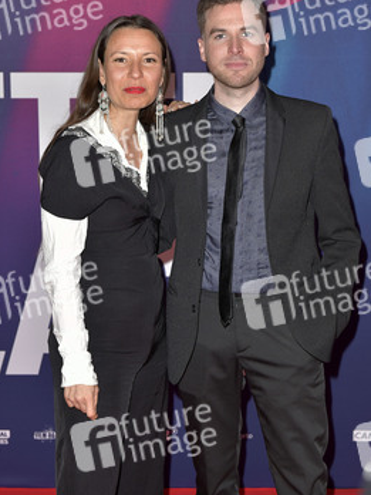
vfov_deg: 30.2
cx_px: 185
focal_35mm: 64
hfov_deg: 22.9
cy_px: 225
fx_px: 915
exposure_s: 1/200
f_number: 5.6
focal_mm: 58
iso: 800
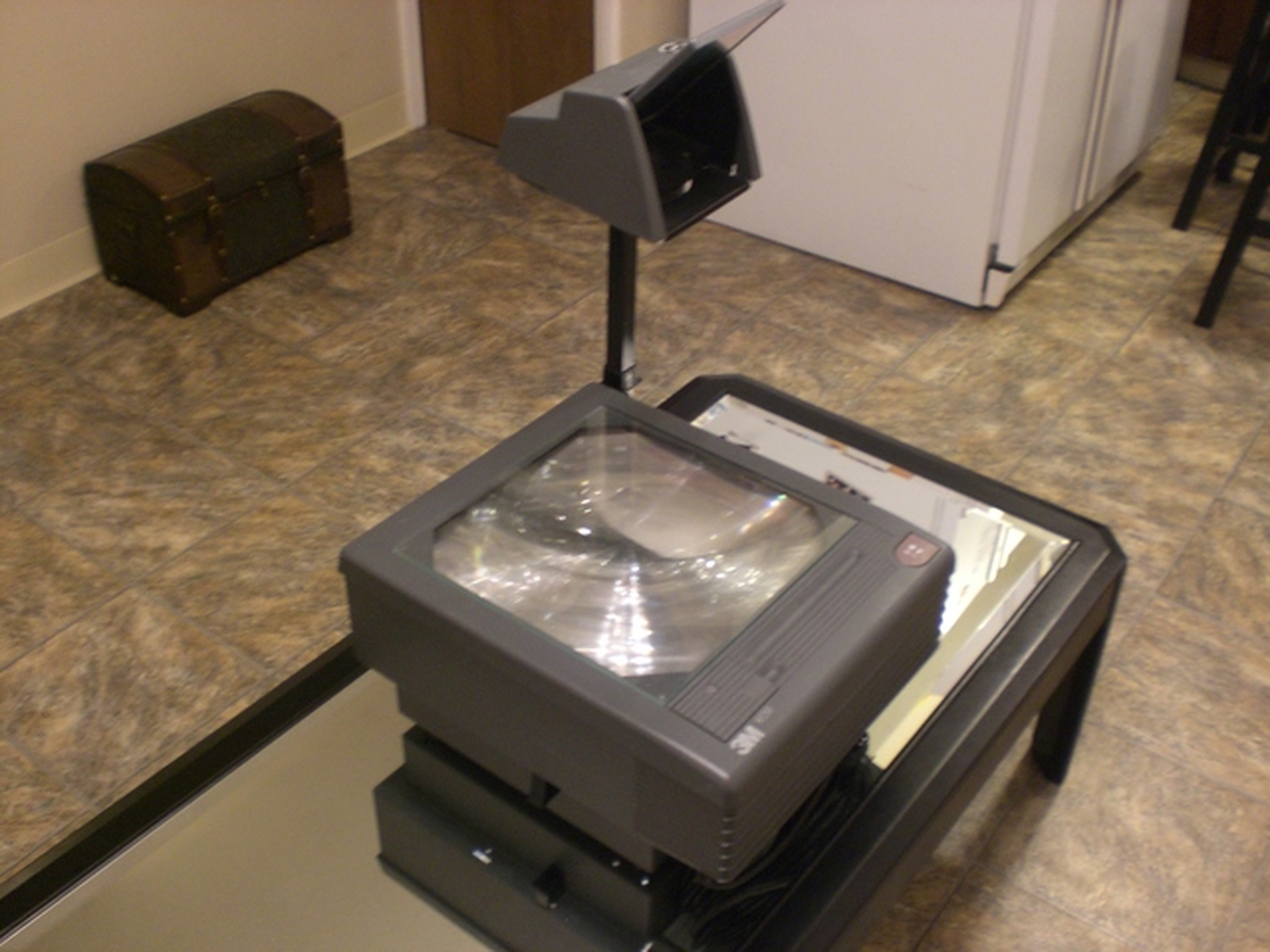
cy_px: 476
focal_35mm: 38
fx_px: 1394
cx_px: 635
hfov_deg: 49.0
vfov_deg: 37.7
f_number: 3.1
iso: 200
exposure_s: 1/10
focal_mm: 6.3
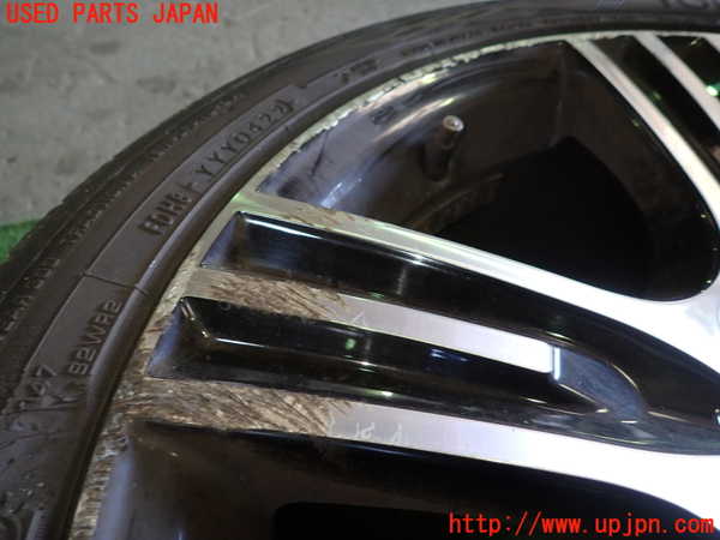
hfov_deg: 69.4
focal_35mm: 25
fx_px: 520
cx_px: 360
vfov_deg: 54.9
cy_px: 270
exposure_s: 1/40
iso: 200
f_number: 2
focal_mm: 4.5
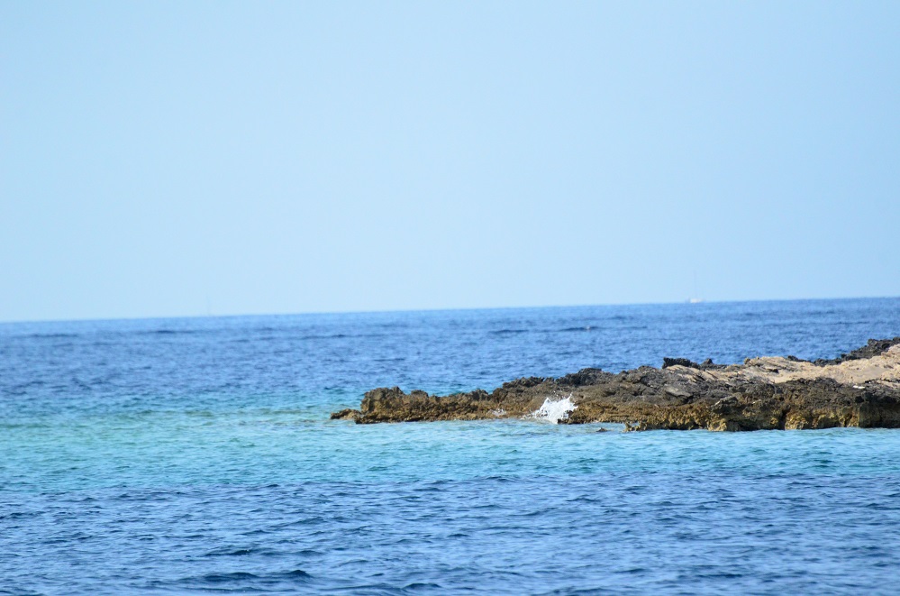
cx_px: 450
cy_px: 298
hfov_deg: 4.6
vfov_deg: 3.0
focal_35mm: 450
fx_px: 11223
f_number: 5.6
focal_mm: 300
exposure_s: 1/8000
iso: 2500
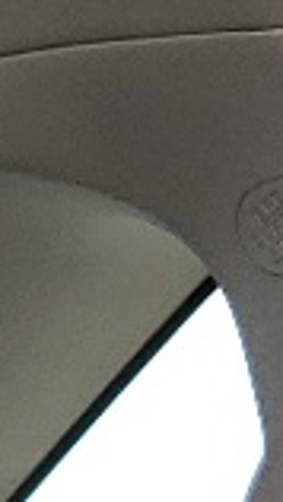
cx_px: -1774
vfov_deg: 7.0
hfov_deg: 3.4
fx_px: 3811
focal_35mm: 286
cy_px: 1309
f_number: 1.5
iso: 54
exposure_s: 1/120
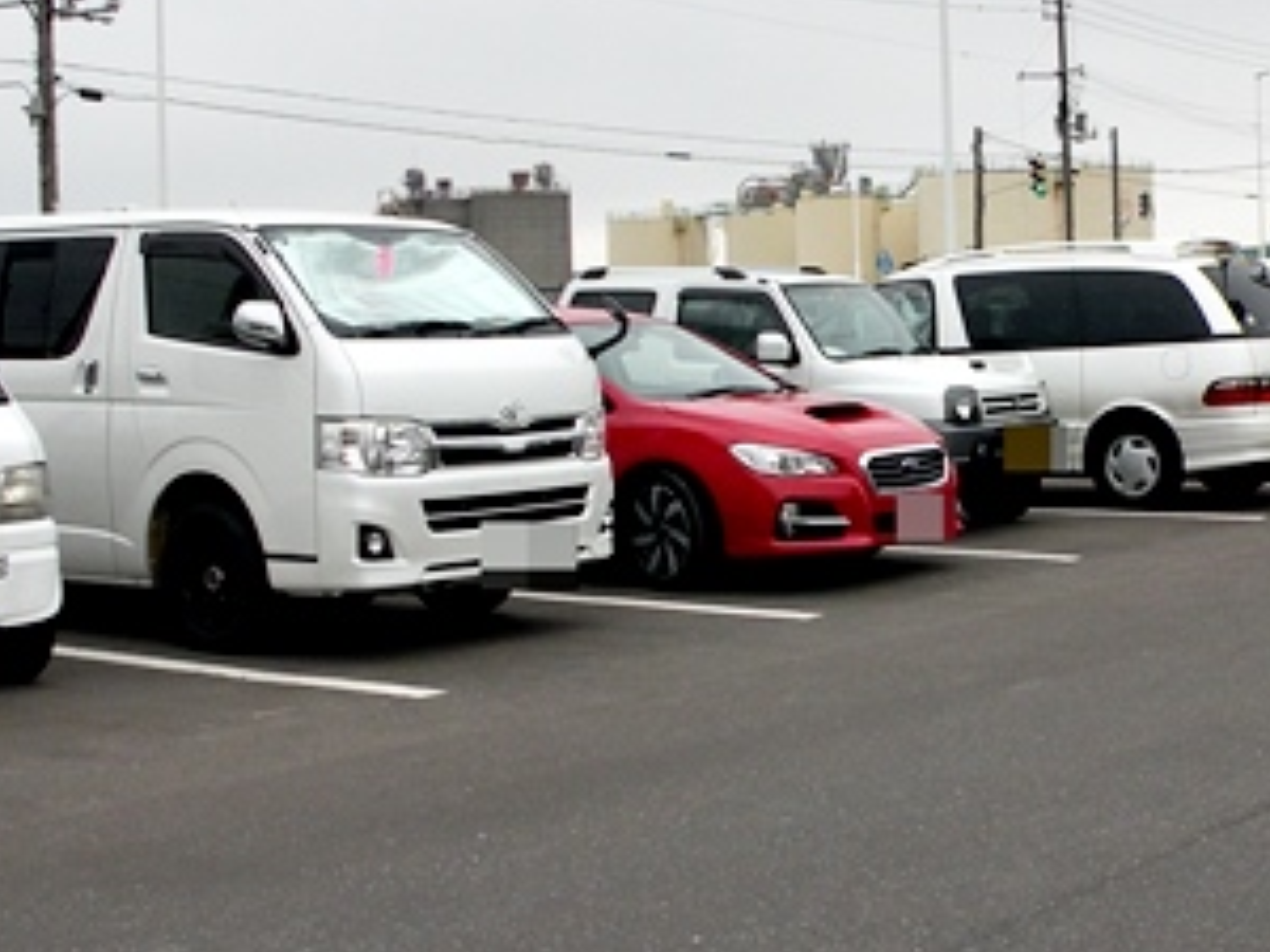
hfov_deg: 35.5
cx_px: 673
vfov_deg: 26.4
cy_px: 152
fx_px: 1981
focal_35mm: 54
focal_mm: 4.7
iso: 64
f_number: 3.5
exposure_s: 1/96.1
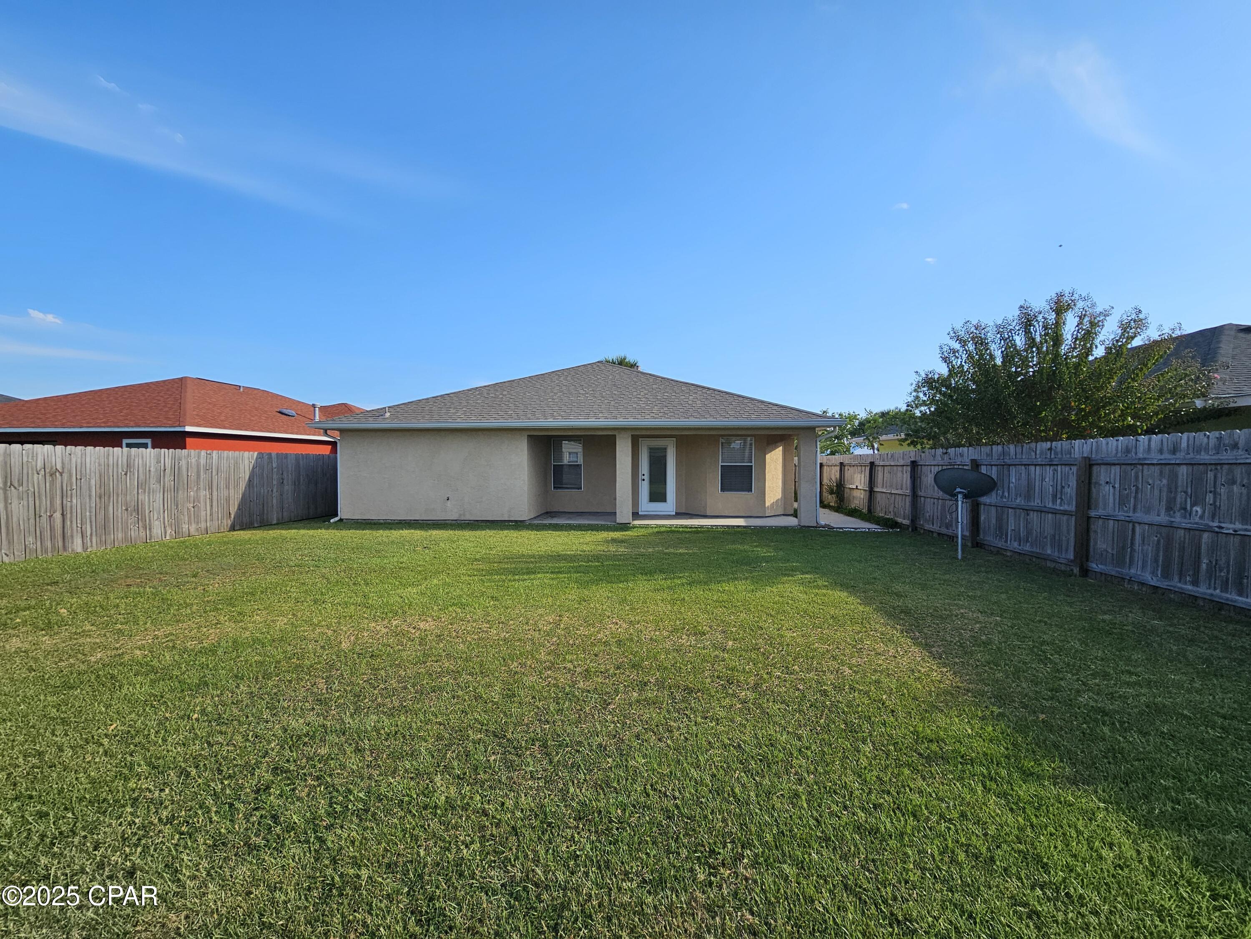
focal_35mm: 13
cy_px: 470
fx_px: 470
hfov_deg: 106.2
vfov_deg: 89.9
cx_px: 626
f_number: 2.2
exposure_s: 1/1619
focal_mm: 2.2
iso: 50
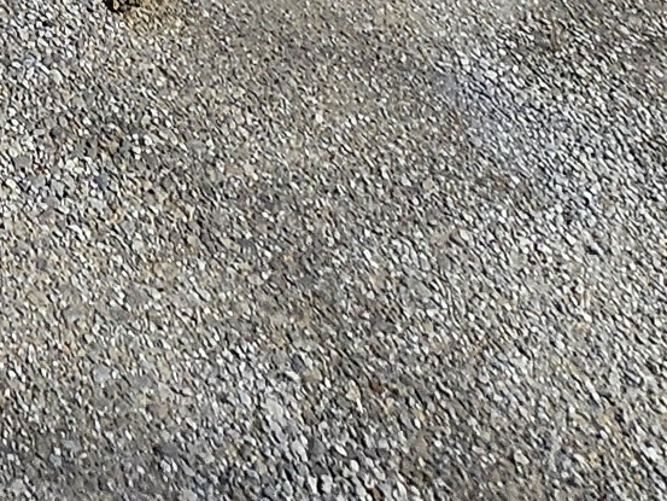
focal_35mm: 94
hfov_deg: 17.5
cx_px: -474
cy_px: -1301
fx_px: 1812
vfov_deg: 9.2
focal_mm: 1.74
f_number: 2.2
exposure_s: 1/2131
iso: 32
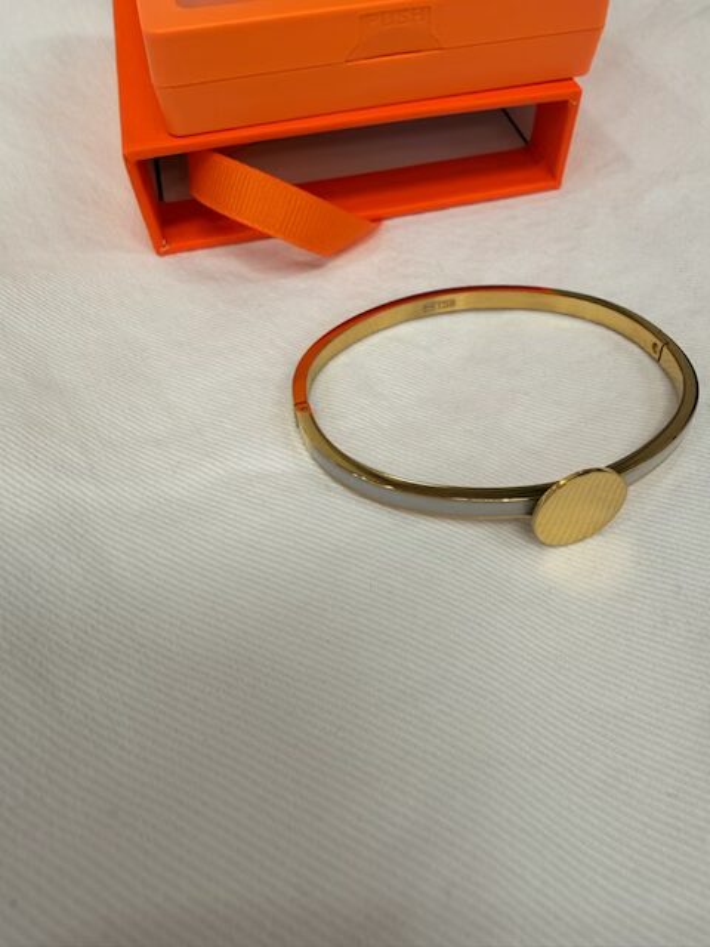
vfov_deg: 71.6
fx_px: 656
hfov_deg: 56.8
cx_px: 355
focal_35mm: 24
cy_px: 474
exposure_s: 1/100
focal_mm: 2.22
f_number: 2.2
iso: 64
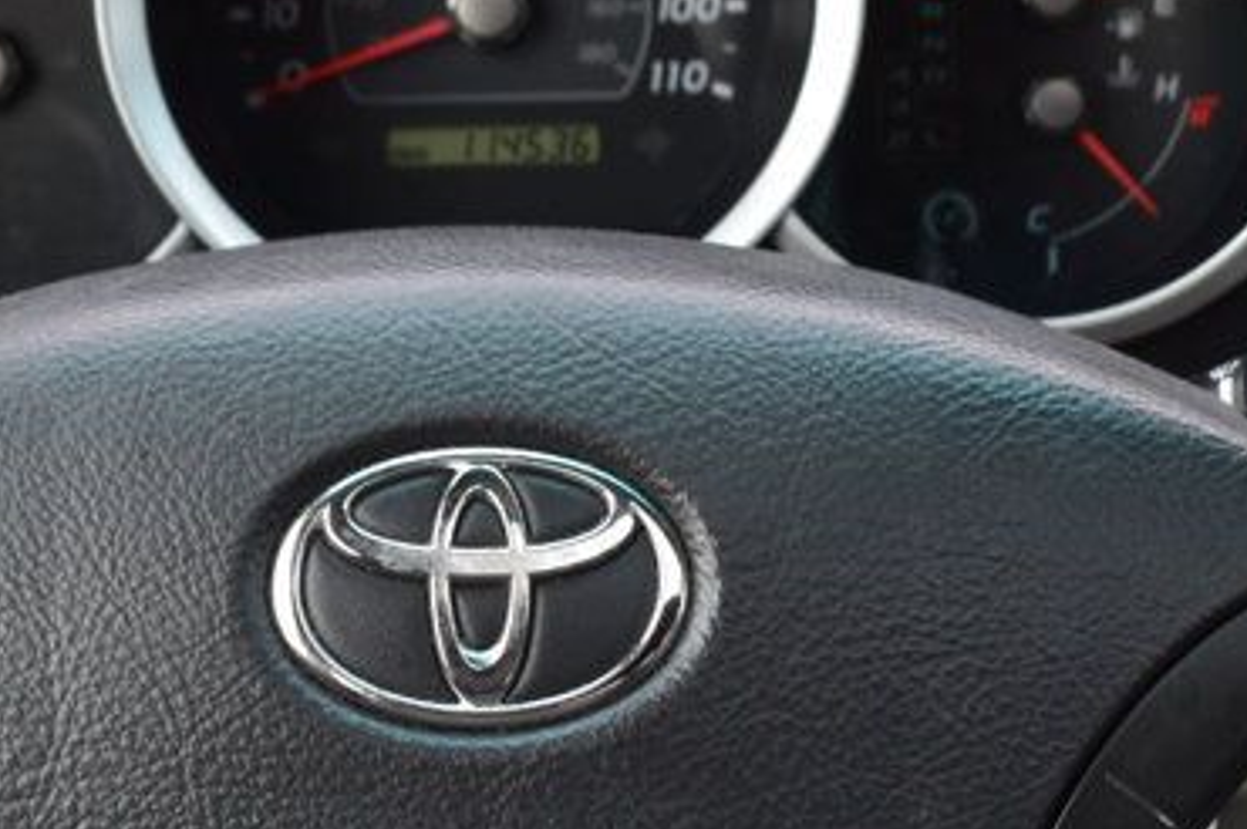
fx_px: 4603
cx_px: 563
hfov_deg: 15.4
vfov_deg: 10.3
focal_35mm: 133
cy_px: 647
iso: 400
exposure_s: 1/40
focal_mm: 32
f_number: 7.1
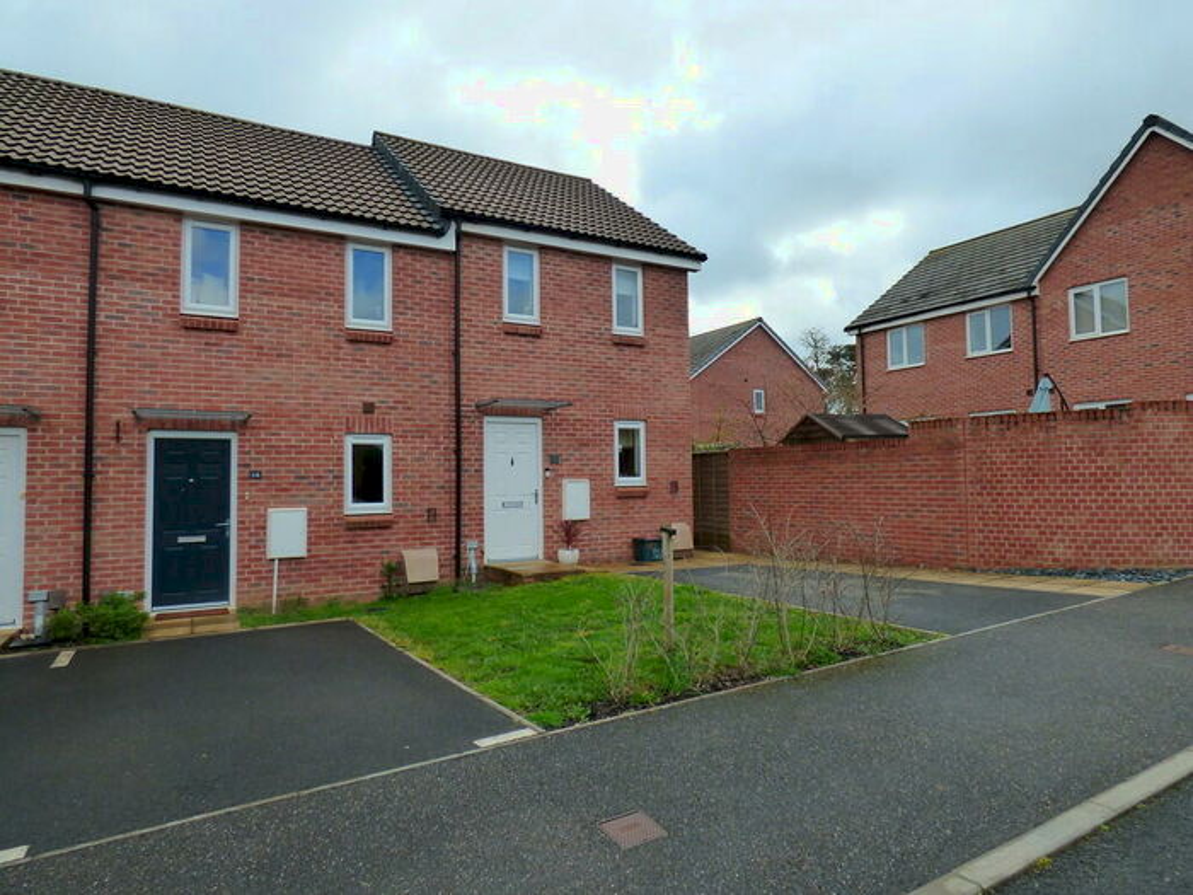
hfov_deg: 81.7
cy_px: 448
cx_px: 596
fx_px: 689
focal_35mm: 20
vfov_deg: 66.0
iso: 200
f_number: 3.2
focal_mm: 3.58
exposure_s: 1/800
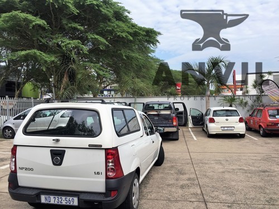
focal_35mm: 29
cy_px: 104
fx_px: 234
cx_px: 140
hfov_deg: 61.7
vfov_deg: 48.2
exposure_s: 1/2083
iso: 32
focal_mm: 4.15
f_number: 2.2
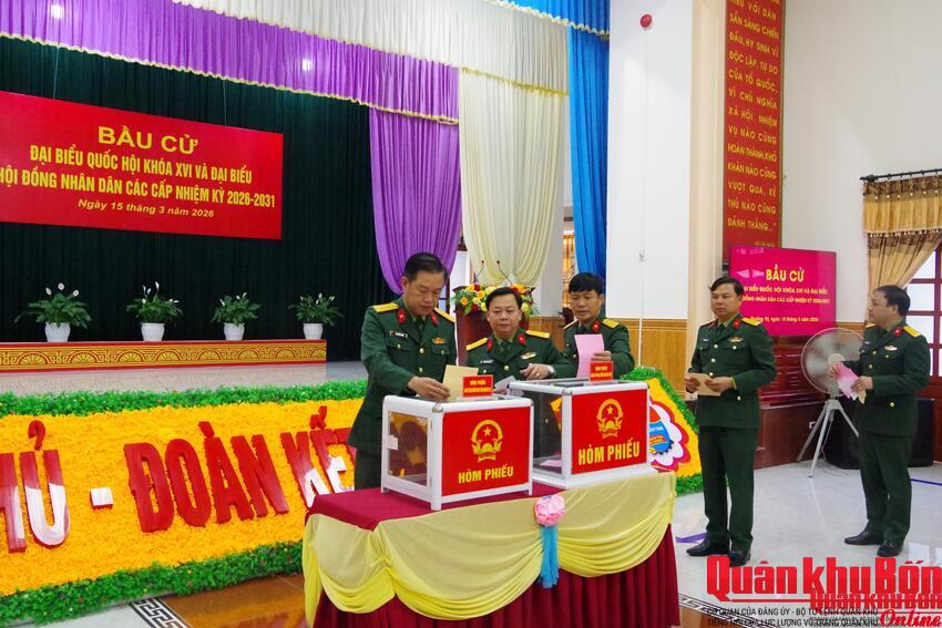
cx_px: 471
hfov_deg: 60.3
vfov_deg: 42.3
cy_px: 314
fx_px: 811
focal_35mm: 31
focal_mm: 21
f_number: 9
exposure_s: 1/125
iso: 12800
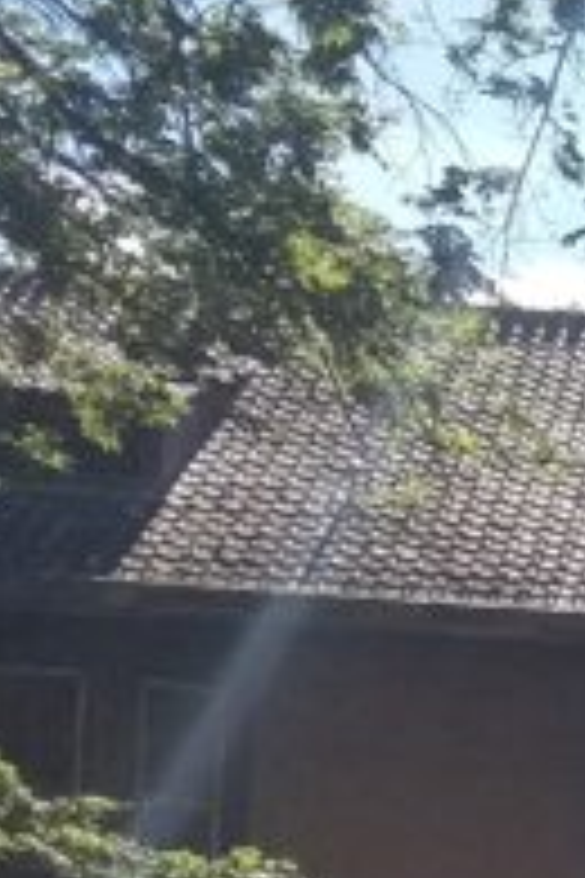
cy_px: 1085
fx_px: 3461
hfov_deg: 8.2
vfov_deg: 14.0
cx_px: 1773
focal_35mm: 142
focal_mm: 4.2
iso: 50
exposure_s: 1/2600
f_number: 1.7
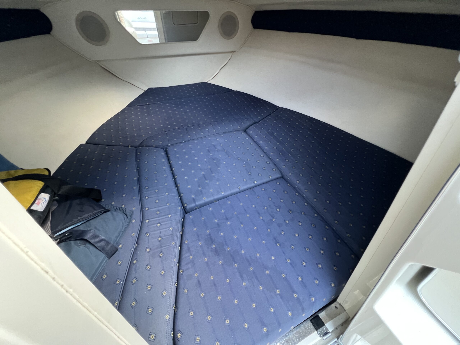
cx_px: 230
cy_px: 172
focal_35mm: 13
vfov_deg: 89.9
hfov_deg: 106.2
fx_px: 173
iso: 320
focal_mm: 1.57
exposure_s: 1/60
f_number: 1.8
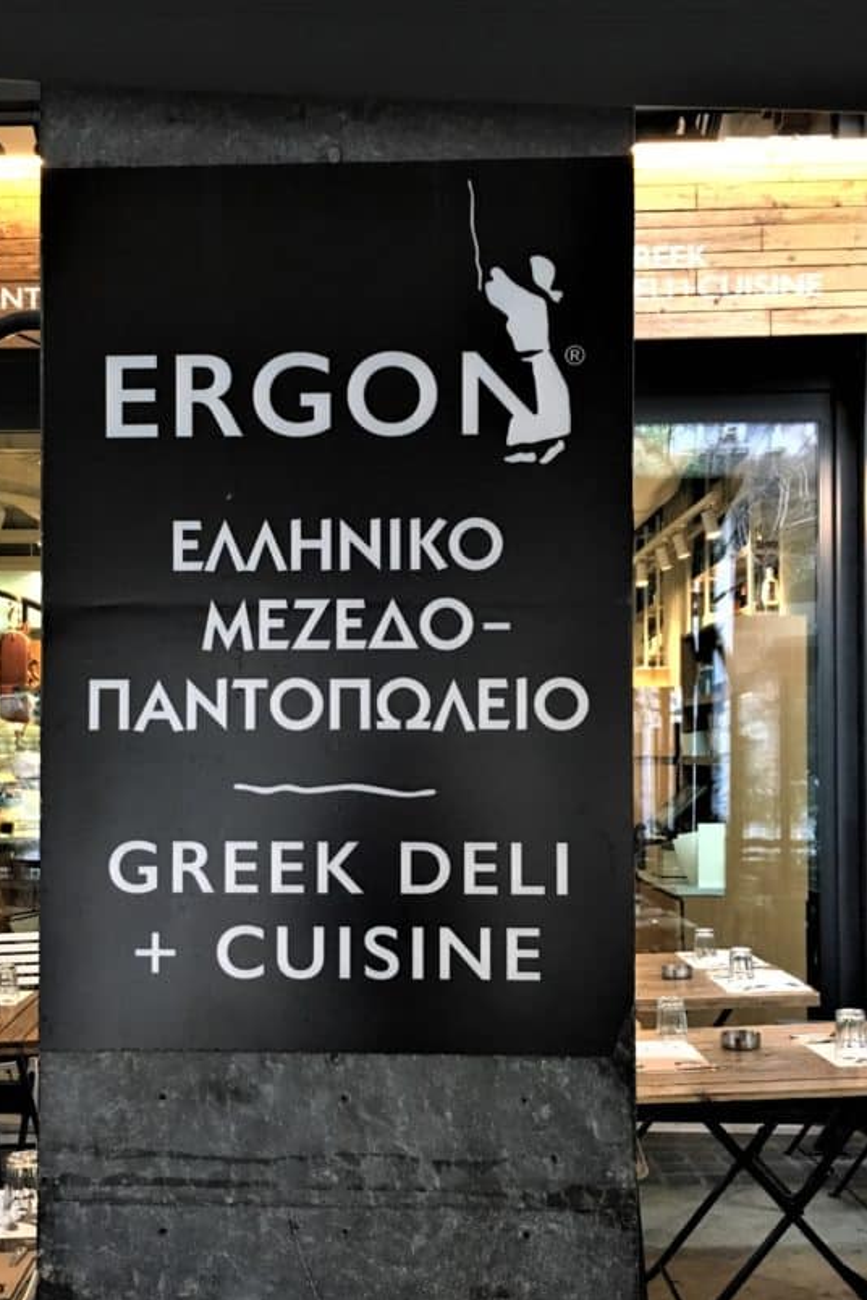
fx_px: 1445
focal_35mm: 40
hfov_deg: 33.2
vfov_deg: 48.3
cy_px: 746
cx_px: 325
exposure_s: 1/25
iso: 200
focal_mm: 4.15
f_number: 2.2
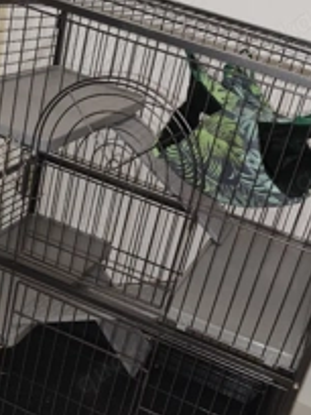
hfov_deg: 30.8
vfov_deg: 40.4
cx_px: 179
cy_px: 211
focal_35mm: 47
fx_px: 563
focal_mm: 6.06
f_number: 1.8
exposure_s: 1/15
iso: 640
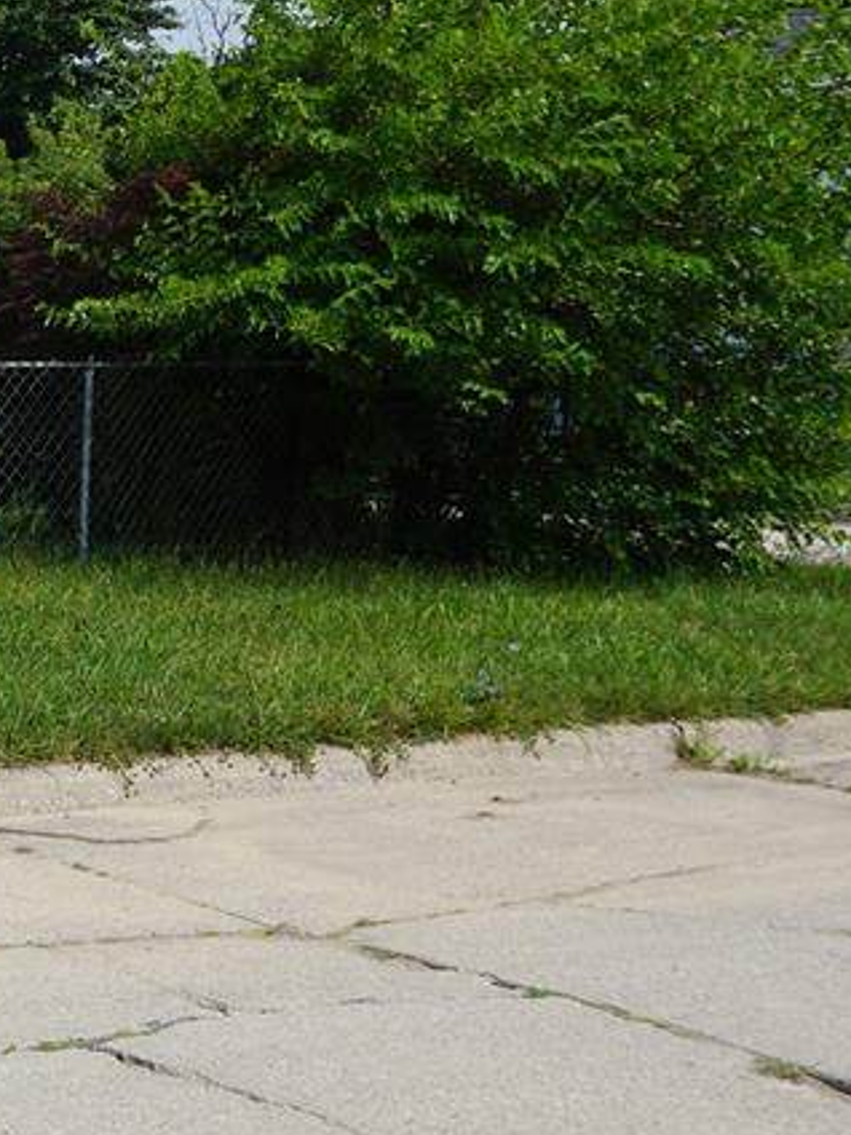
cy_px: 385
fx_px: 2628
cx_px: -337
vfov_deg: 24.3
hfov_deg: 17.0
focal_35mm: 80
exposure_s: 1/160
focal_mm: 23
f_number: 11
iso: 100
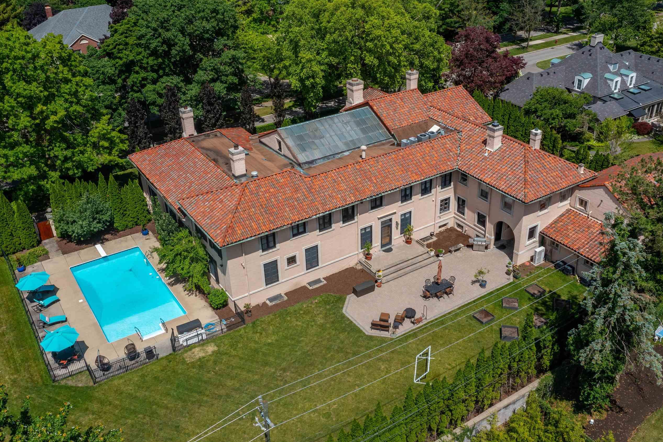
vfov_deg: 38.9
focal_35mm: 34
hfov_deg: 55.8
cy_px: 219
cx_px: 356
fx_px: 626
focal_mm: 10.26
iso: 100
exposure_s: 1/640
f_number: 6.3
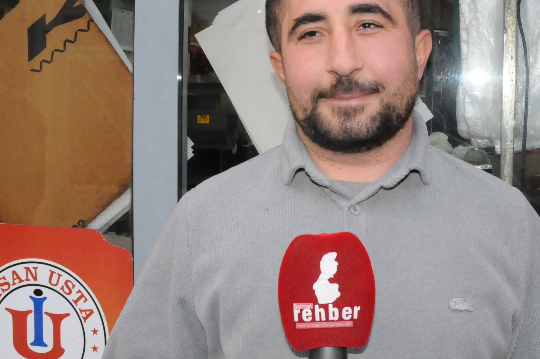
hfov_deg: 41.5
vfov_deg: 28.3
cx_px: 354
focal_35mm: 47
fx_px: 704
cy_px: 109
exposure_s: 1/200
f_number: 14
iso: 3200
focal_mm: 18
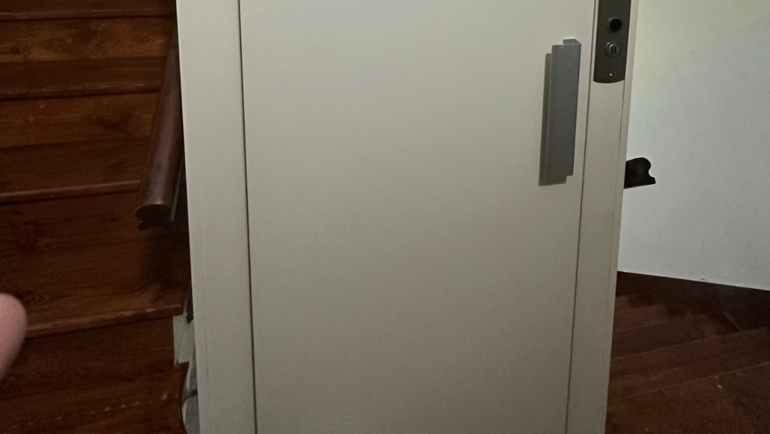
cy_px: 21
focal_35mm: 21
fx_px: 429
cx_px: 394
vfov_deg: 46.7
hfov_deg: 83.8
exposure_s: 1/50
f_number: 2.2
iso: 400
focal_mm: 2.22
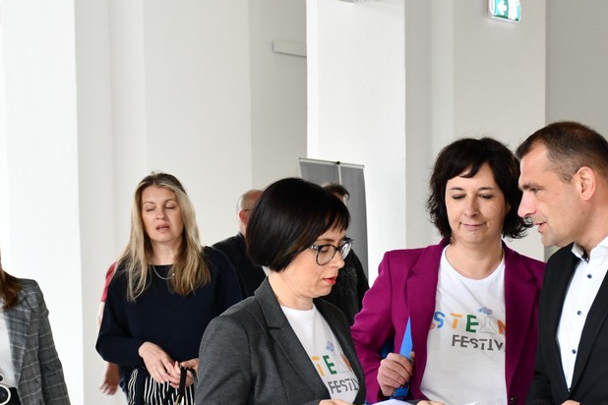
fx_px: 1875
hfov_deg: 18.3
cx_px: 449
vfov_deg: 12.3
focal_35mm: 111
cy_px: 311
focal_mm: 45
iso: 1100
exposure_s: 1/125
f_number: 4.5
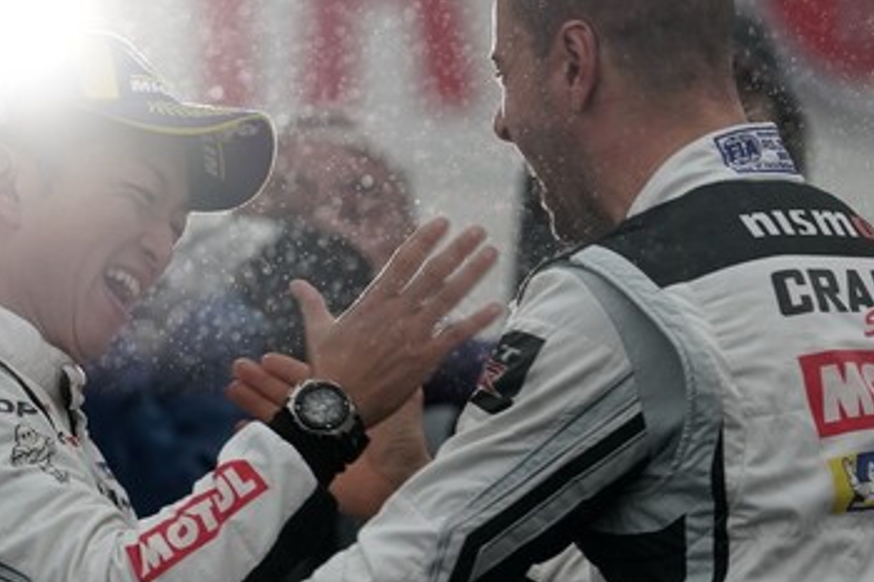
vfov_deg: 1.1
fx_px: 29992
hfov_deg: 1.7
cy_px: 355
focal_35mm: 1236
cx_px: 365
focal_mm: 600
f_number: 7.1
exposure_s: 1/200
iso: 1250
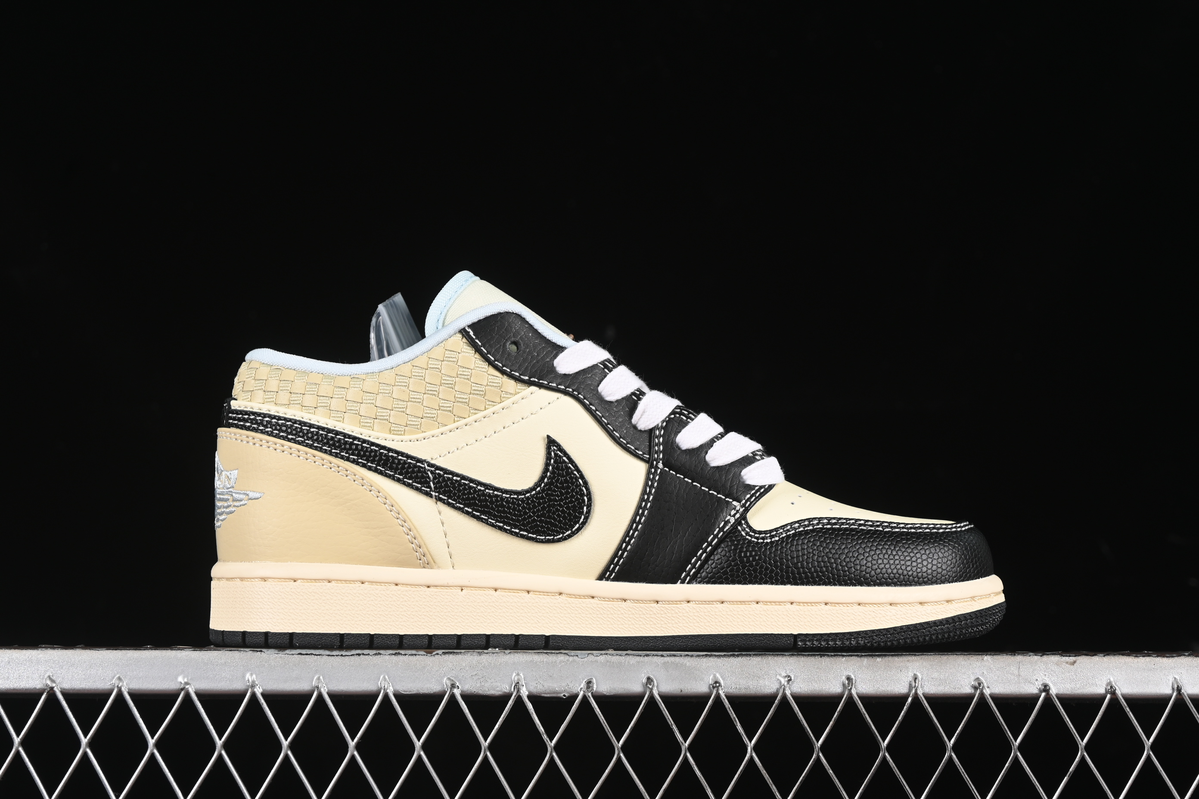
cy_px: 400
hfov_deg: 27.0
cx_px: 600
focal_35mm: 75
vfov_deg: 18.2
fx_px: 2498
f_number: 7.1
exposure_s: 1/60
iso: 160
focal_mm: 50
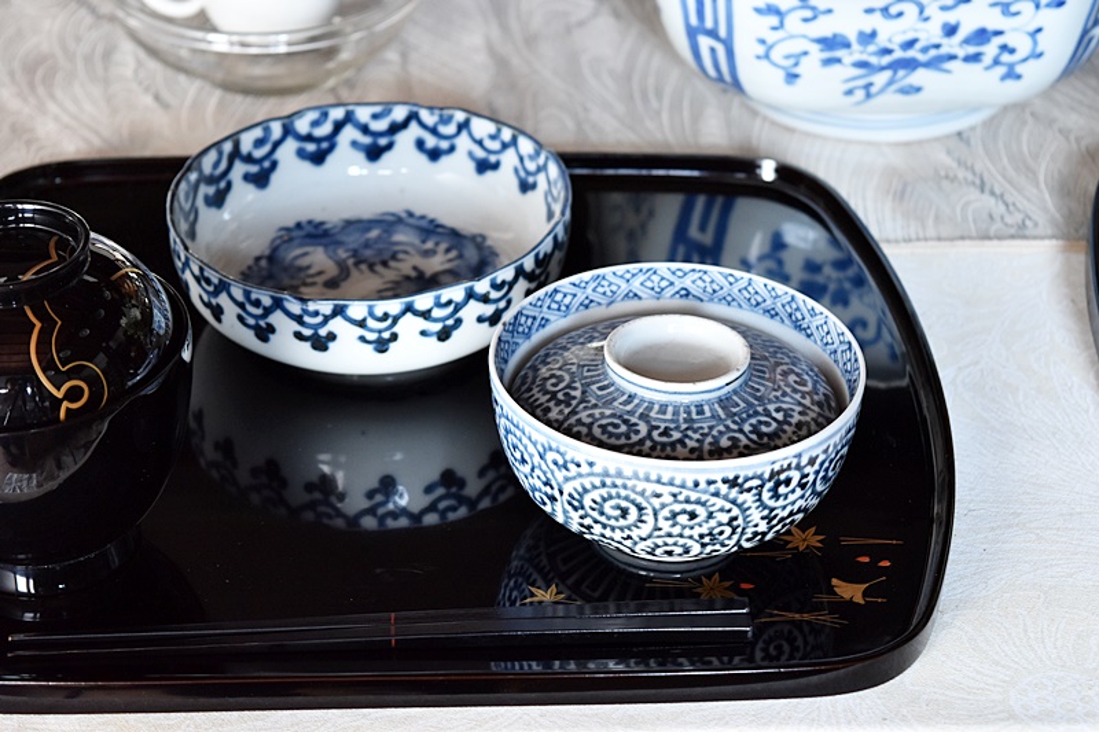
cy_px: 366
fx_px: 2518
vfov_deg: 16.5
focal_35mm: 82
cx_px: 550
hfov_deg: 24.6
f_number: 5.6
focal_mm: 55
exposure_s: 1/10
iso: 800
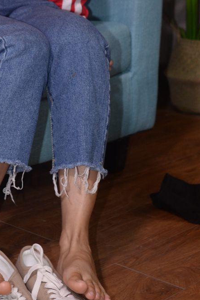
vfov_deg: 19.2
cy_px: -8
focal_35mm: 103
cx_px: 7
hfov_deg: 13.2
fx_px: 857
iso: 500
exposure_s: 1/125
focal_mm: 35
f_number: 5
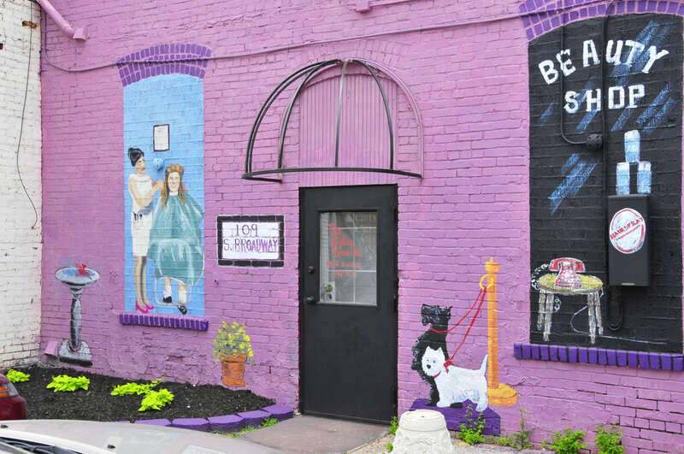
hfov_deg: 46.5
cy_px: 227
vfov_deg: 31.8
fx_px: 797
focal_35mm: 42
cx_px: 342
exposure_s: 1/320
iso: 800
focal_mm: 28
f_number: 9
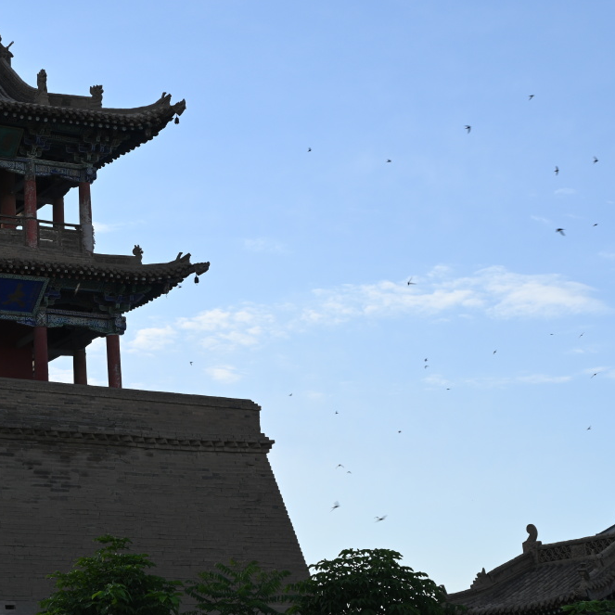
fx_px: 1668
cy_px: 338
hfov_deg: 20.6
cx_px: 99
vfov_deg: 20.9
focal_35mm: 83
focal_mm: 36
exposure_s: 1/125
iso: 100
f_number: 8
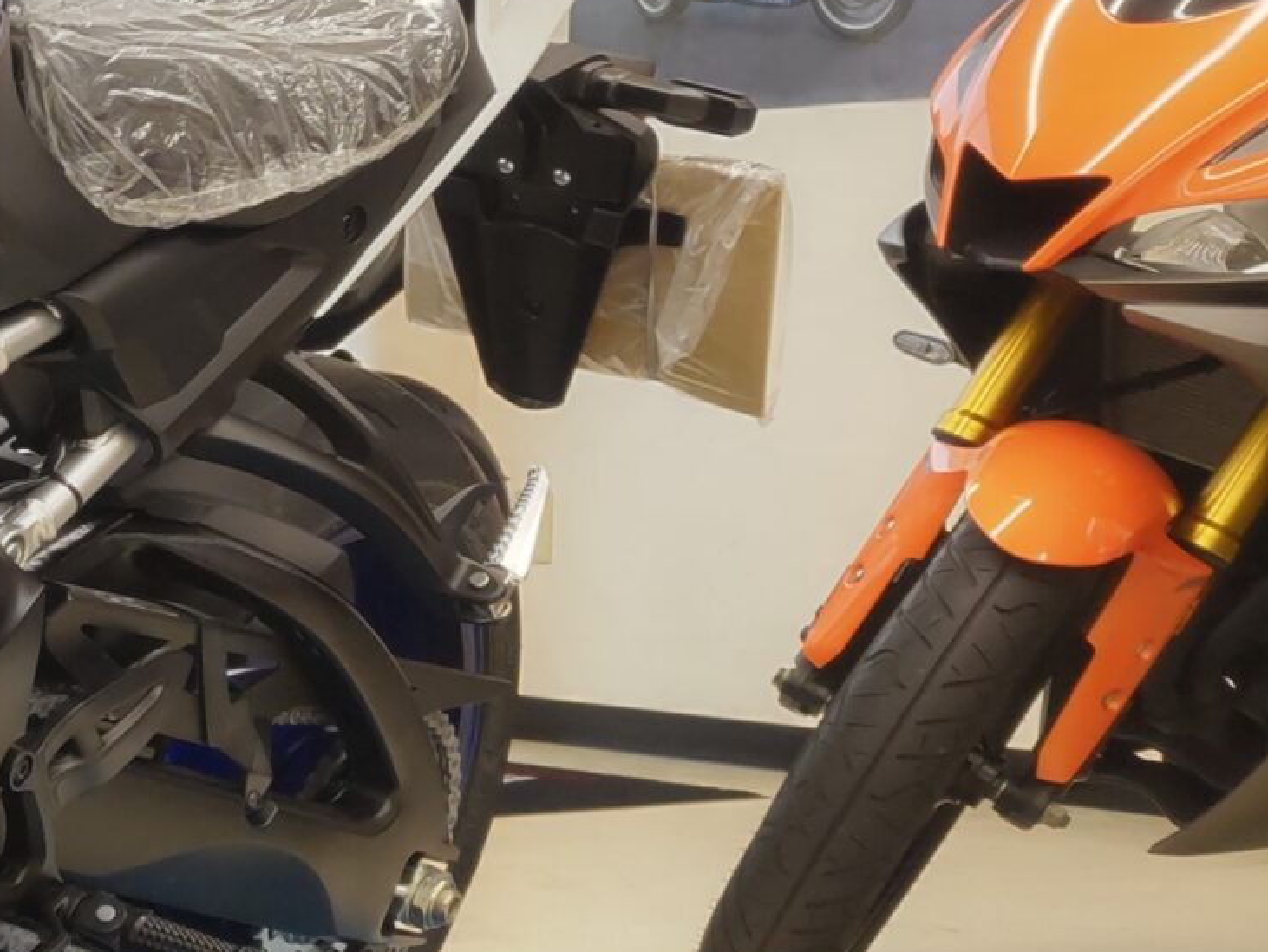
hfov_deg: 17.9
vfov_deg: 16.2
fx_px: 3335
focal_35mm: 91
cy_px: 558
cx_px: -905
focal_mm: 4.8
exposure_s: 1/50
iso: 170
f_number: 1.79
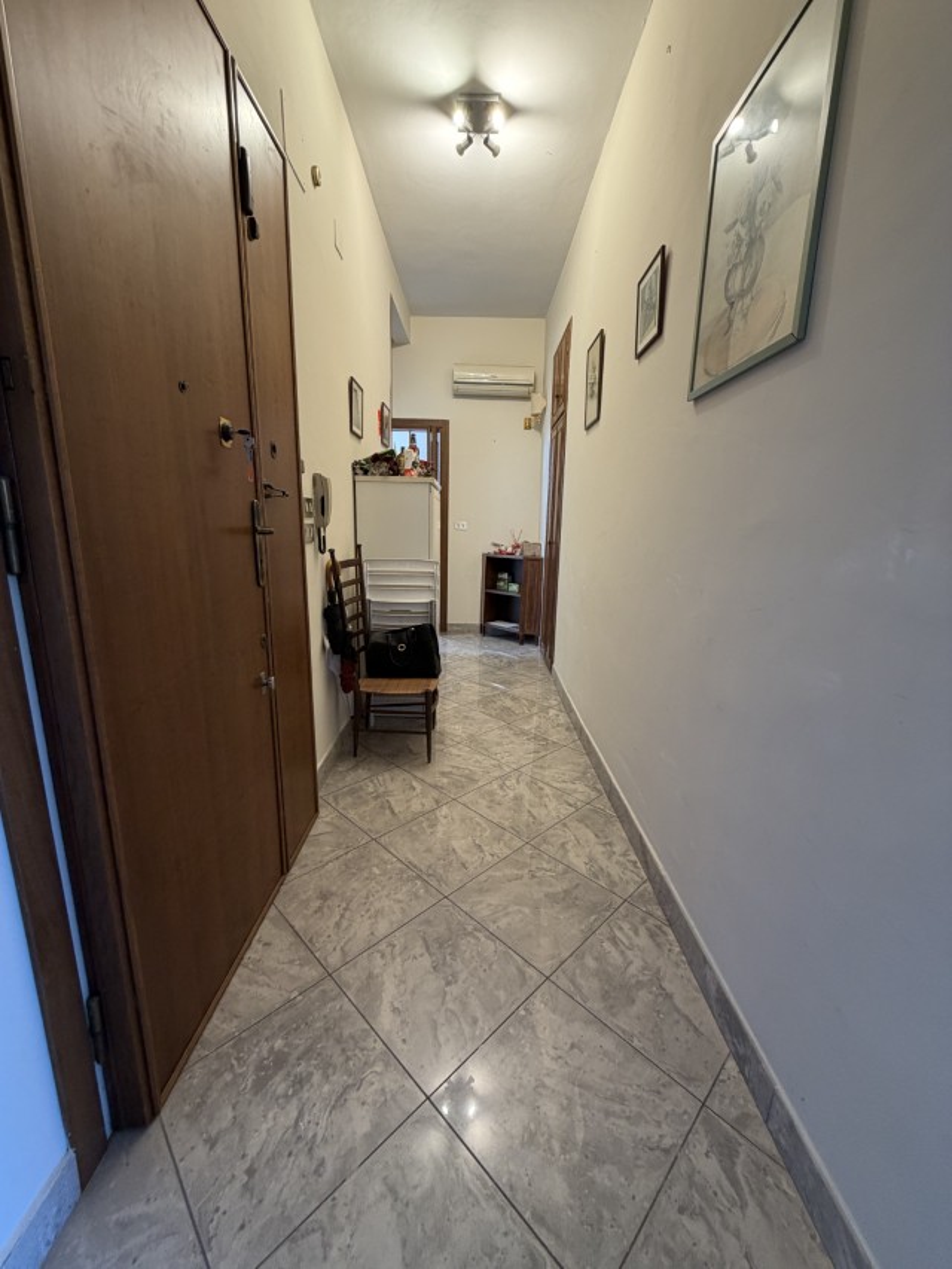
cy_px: 634
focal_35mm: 14
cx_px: 476
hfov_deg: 85.7
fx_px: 513
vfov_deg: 102.1
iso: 160
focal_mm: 2.22
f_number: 2.2
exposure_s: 1/50
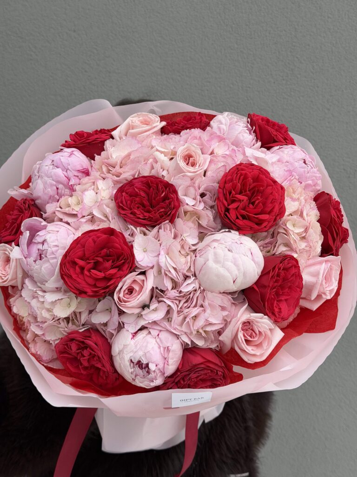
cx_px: 178
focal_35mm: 48
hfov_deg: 30.3
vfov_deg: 39.7
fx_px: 660
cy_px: 238
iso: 64
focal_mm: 6.8
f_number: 1.8
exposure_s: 1/288
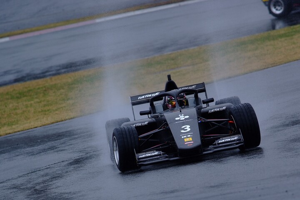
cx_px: 150
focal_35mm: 450
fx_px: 3750
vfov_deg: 3.1
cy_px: 100
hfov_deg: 4.6
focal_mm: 300
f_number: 4
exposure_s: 1/500
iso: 200
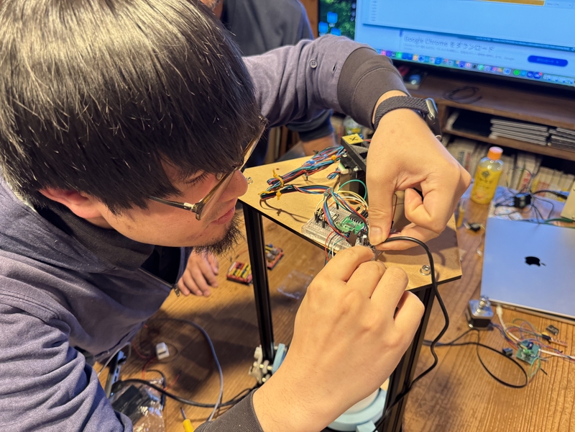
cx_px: 288
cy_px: 216
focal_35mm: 24
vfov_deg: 56.8
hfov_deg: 71.6
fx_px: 399
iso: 320
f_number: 1.78
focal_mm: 6.76
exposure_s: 1/50
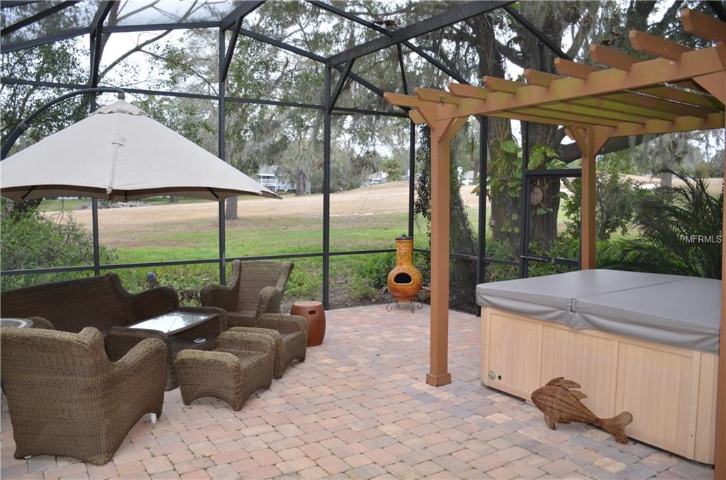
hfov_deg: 67.5
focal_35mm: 27
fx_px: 543
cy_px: 240
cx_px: 363
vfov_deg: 47.7
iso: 400
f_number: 3.5
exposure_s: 1/100
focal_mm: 18
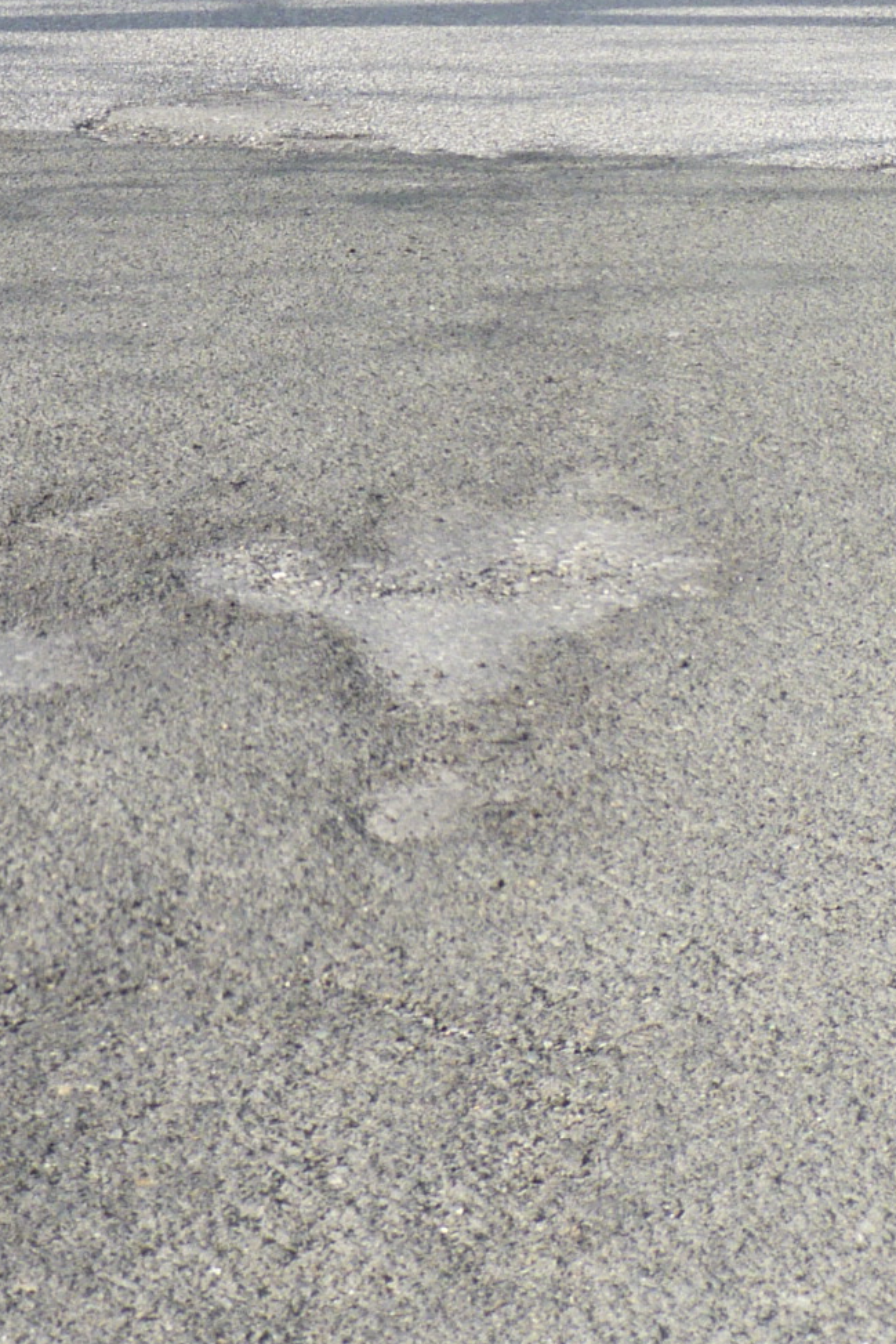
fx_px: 3470
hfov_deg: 14.6
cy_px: 325
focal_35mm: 93
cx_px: 119
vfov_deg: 21.7
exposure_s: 1/200
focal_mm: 6
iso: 80
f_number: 4
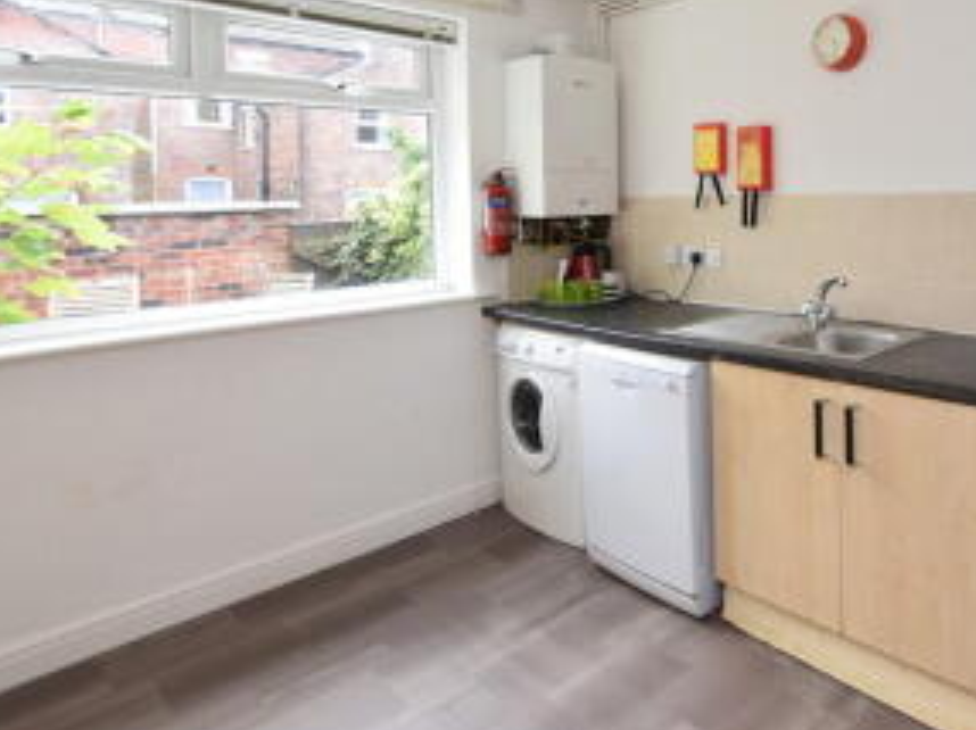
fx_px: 676
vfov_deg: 54.7
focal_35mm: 24
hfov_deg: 64.6
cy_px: 203
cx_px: 795
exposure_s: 1/60
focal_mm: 10
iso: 800
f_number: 5.6
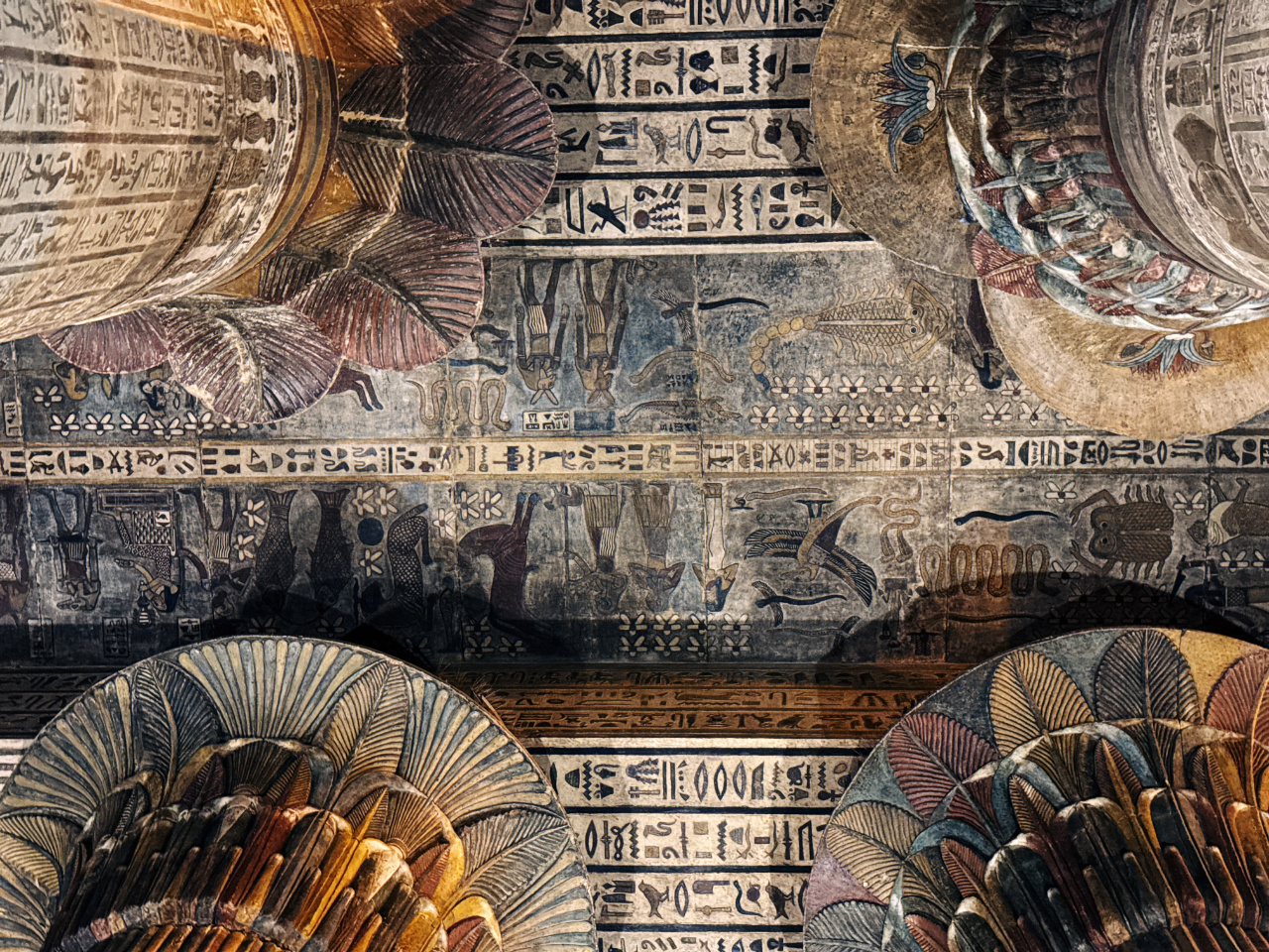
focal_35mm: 48
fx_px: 1760
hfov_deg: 39.7
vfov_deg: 30.3
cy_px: 476
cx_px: 634
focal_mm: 6.8
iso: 500
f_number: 1.8
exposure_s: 1/33
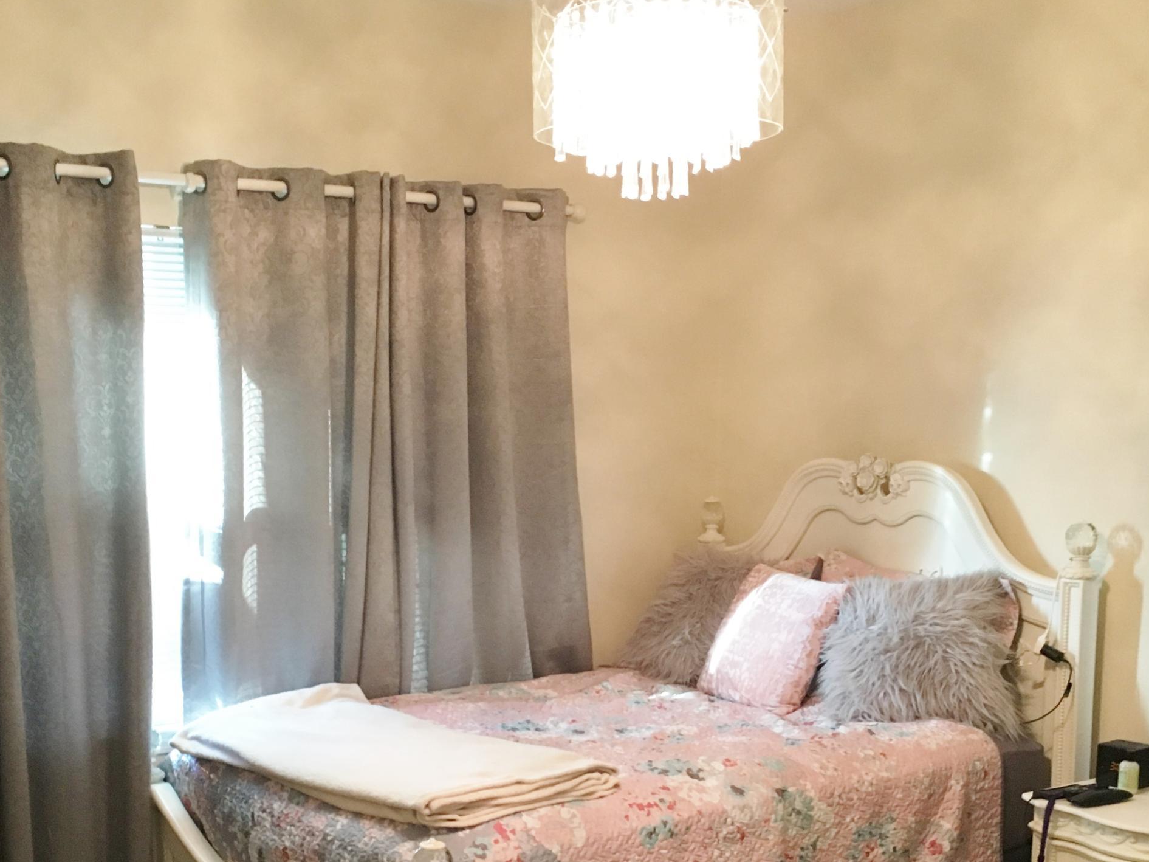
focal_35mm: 46
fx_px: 1527
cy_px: 652
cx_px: 523
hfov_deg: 41.2
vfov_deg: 30.9
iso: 200
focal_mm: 4.15
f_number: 2.2
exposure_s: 1/17
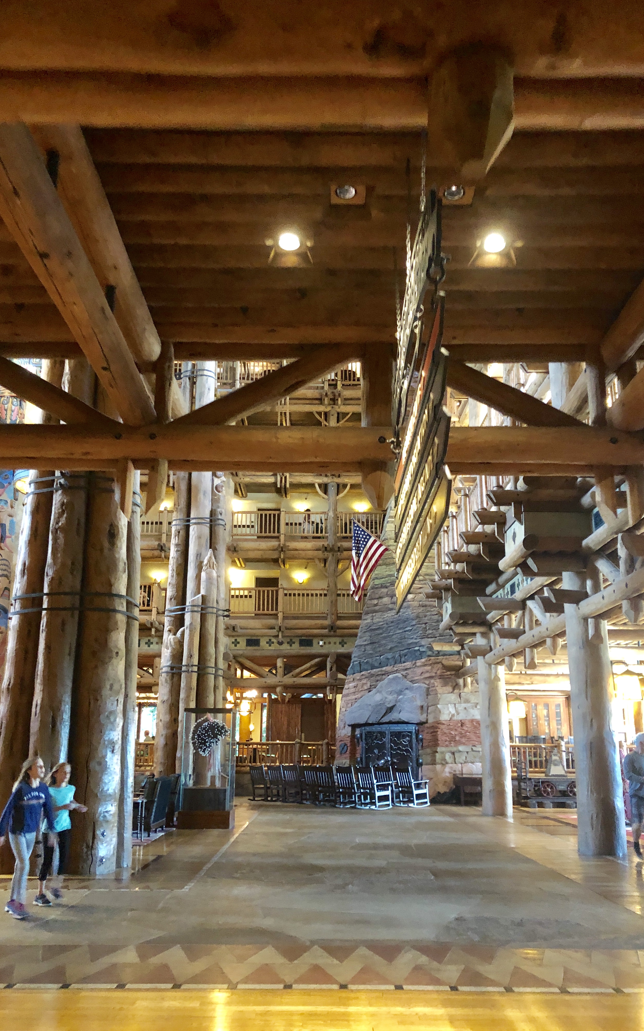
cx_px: 339
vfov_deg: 62.9
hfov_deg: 41.8
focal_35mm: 30
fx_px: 842
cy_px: 517
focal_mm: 3.99
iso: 100
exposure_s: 1/4
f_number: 1.8
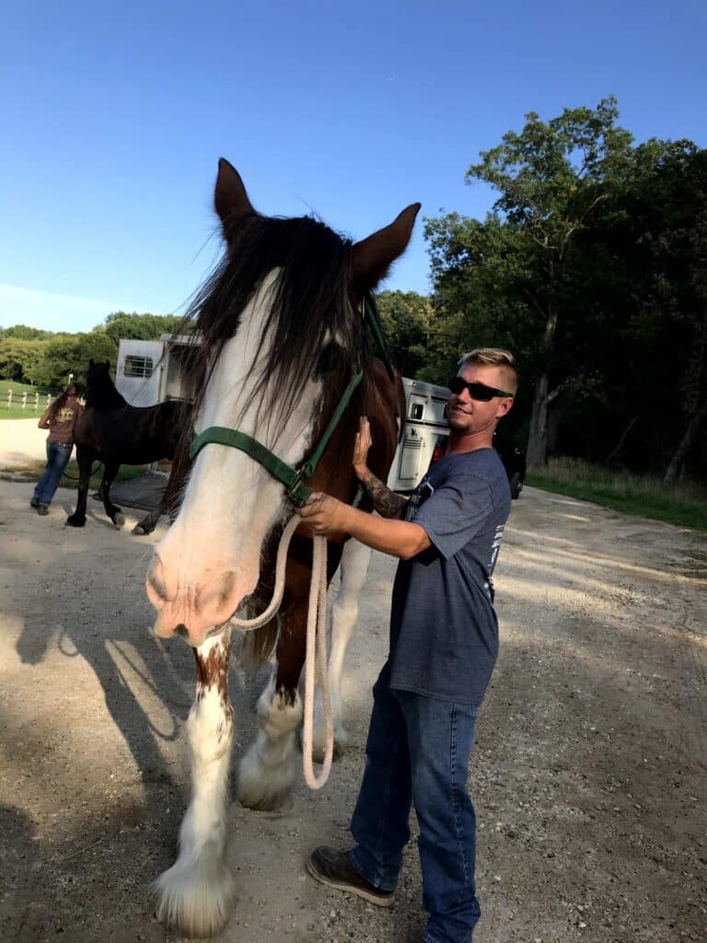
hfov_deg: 49.7
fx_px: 762
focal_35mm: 28
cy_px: 472
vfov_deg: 63.4
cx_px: 354
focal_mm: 3.99
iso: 20
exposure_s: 1/1064
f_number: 1.8
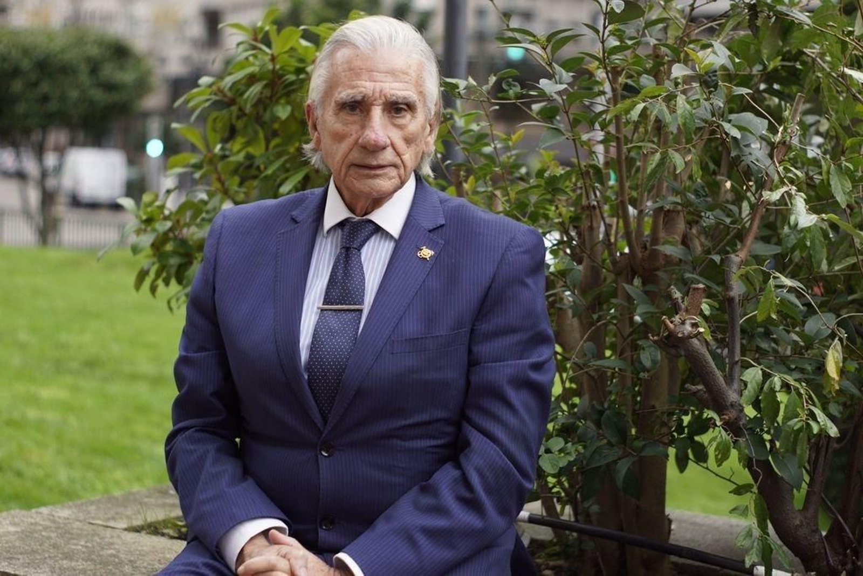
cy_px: 288
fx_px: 1799
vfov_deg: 18.2
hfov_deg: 27.0
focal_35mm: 75
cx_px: 432
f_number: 2.5
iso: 200
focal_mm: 50
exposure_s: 1/400
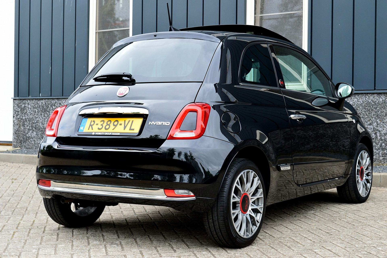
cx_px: 194
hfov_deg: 33.4
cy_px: 129
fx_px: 645
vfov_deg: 22.6
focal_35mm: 60
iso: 400
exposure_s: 1/125
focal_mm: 40
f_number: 9
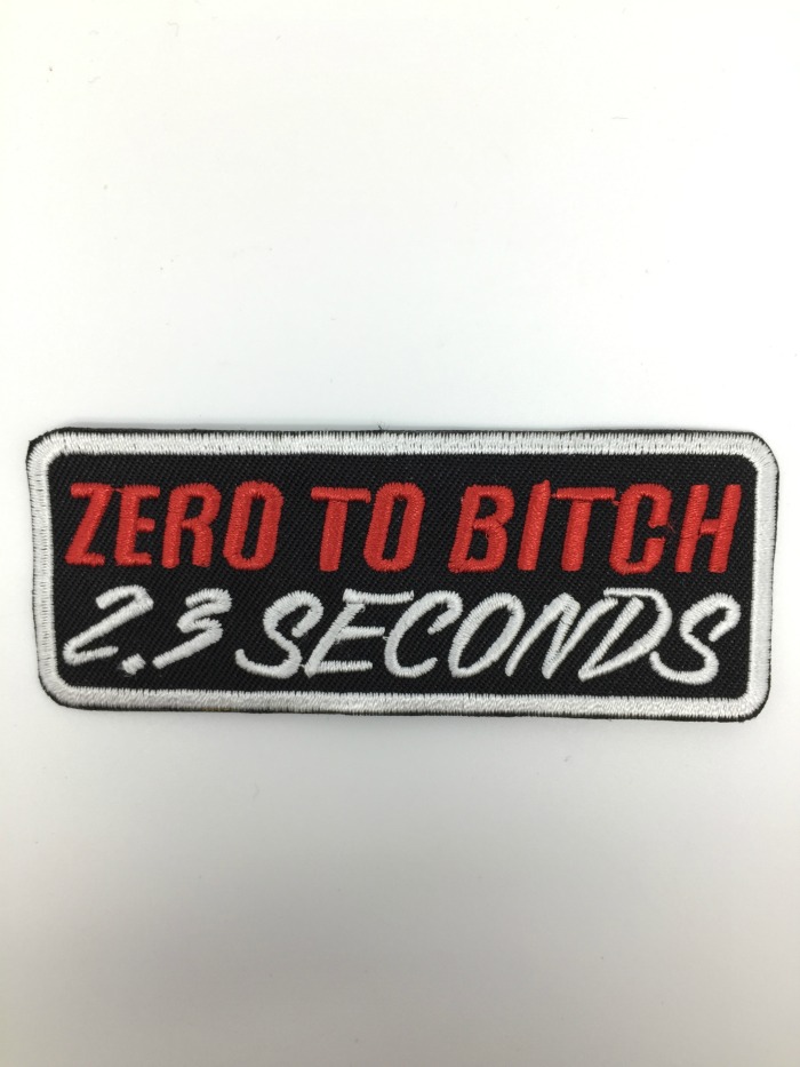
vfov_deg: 61.7
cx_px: 400
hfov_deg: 48.2
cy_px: 534
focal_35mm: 29
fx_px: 893
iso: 40
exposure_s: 1/50
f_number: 2.2
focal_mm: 4.15
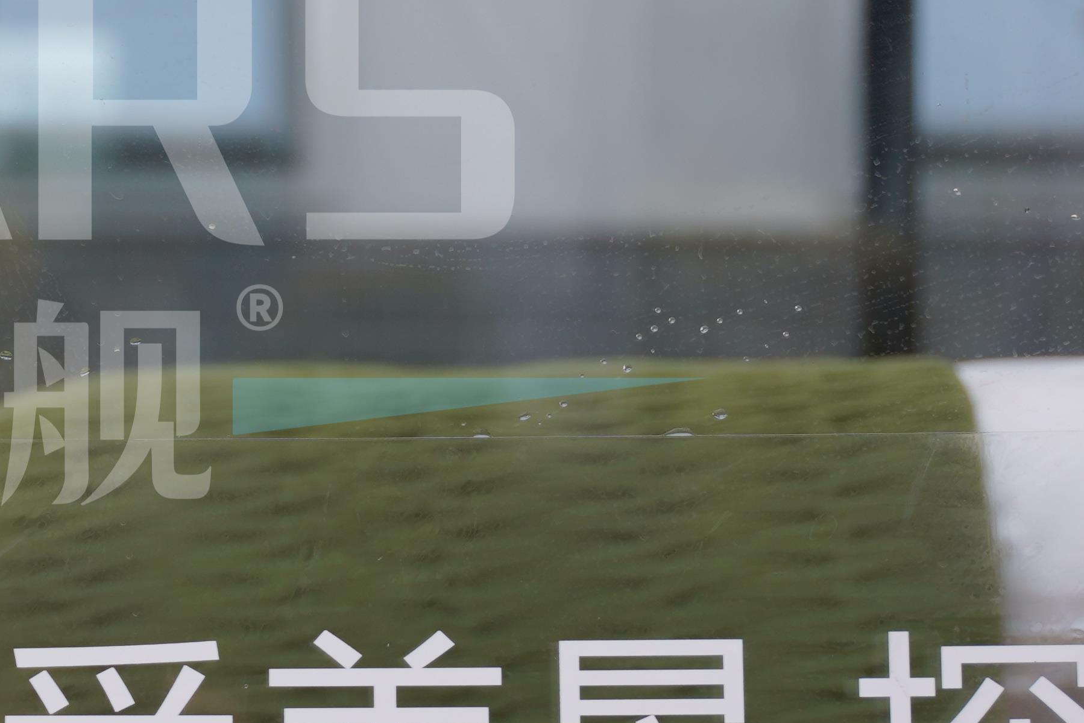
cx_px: -121
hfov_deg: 10.2
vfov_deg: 6.9
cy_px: 218
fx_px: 5992
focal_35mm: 199
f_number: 2.8
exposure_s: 1/100
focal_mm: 45
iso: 160
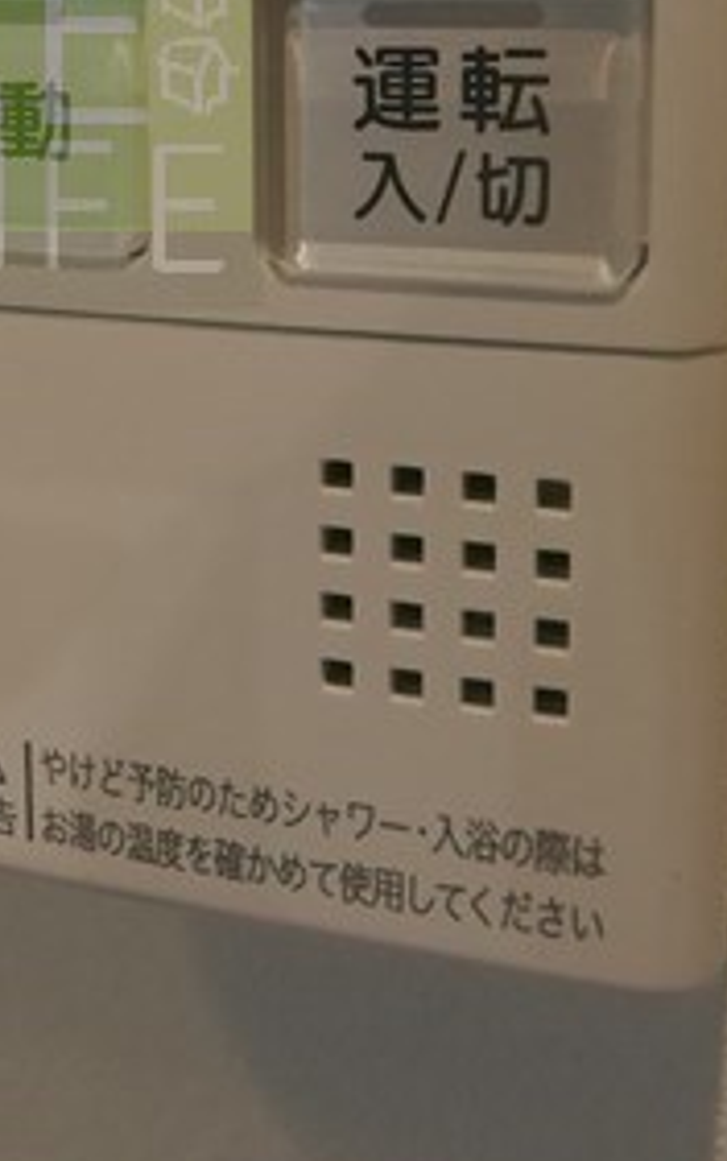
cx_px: 54
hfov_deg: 23.3
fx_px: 1709
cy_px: 99
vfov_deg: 35.2
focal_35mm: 54
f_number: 4
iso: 1250
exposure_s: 1/125
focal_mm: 7
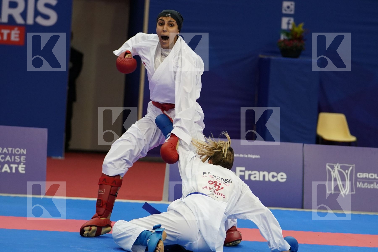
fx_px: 1764
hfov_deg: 12.2
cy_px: 126
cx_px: 189
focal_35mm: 168
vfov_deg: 8.2
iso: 3200
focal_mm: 112
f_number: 2.8
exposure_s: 1/1000
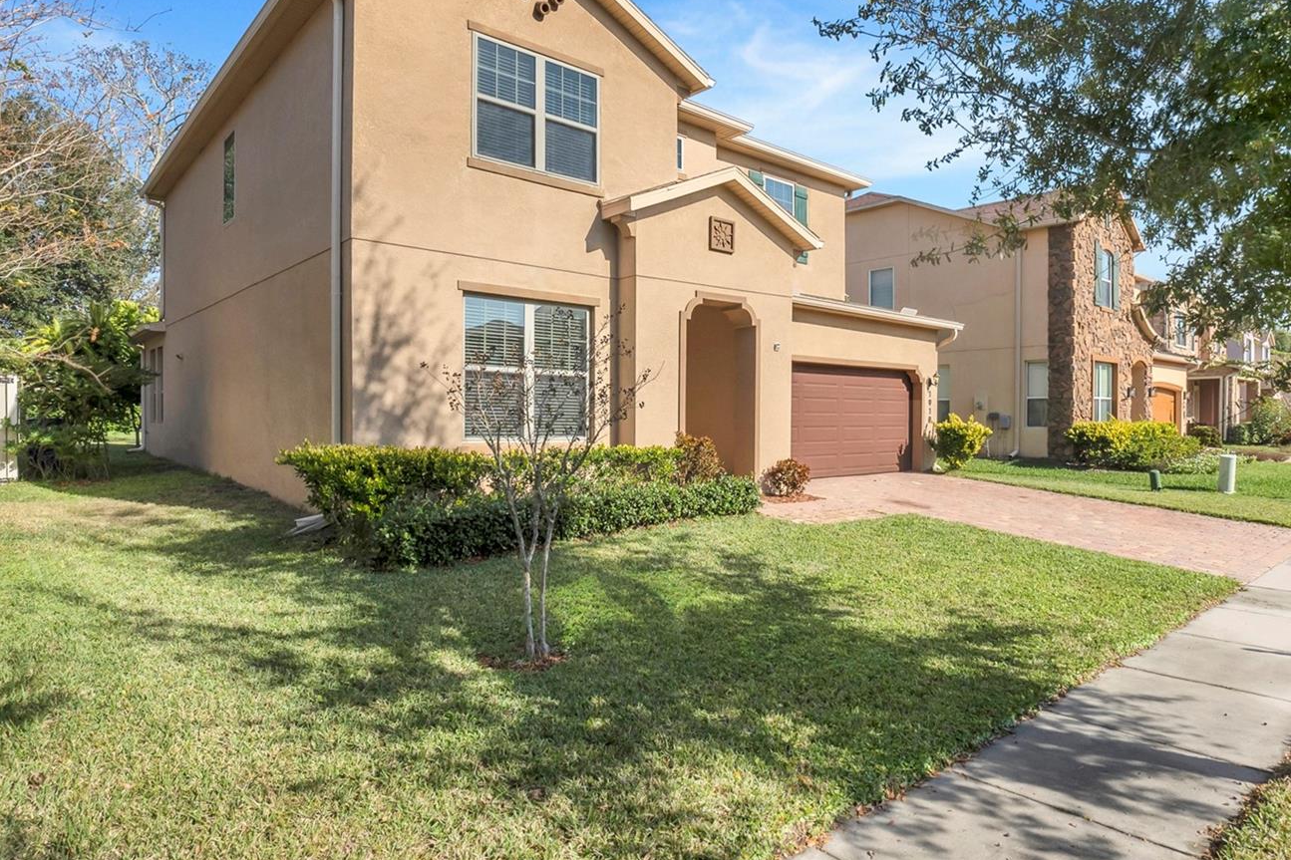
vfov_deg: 59.1
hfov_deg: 80.9
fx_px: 753
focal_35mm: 21
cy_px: 359
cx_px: 717
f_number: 9
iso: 250
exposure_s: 1/125
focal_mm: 11.5
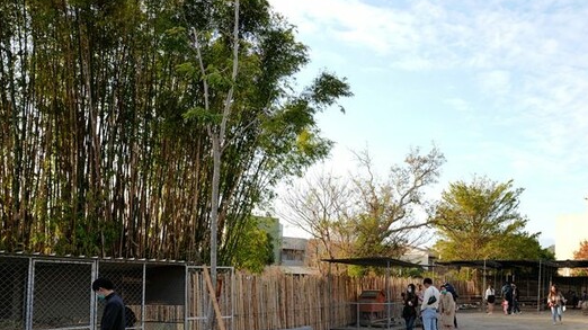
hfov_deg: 64.0
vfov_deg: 38.8
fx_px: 452
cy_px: 257
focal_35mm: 29
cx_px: 403
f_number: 5.6
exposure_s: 1/100
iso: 80
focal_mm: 17
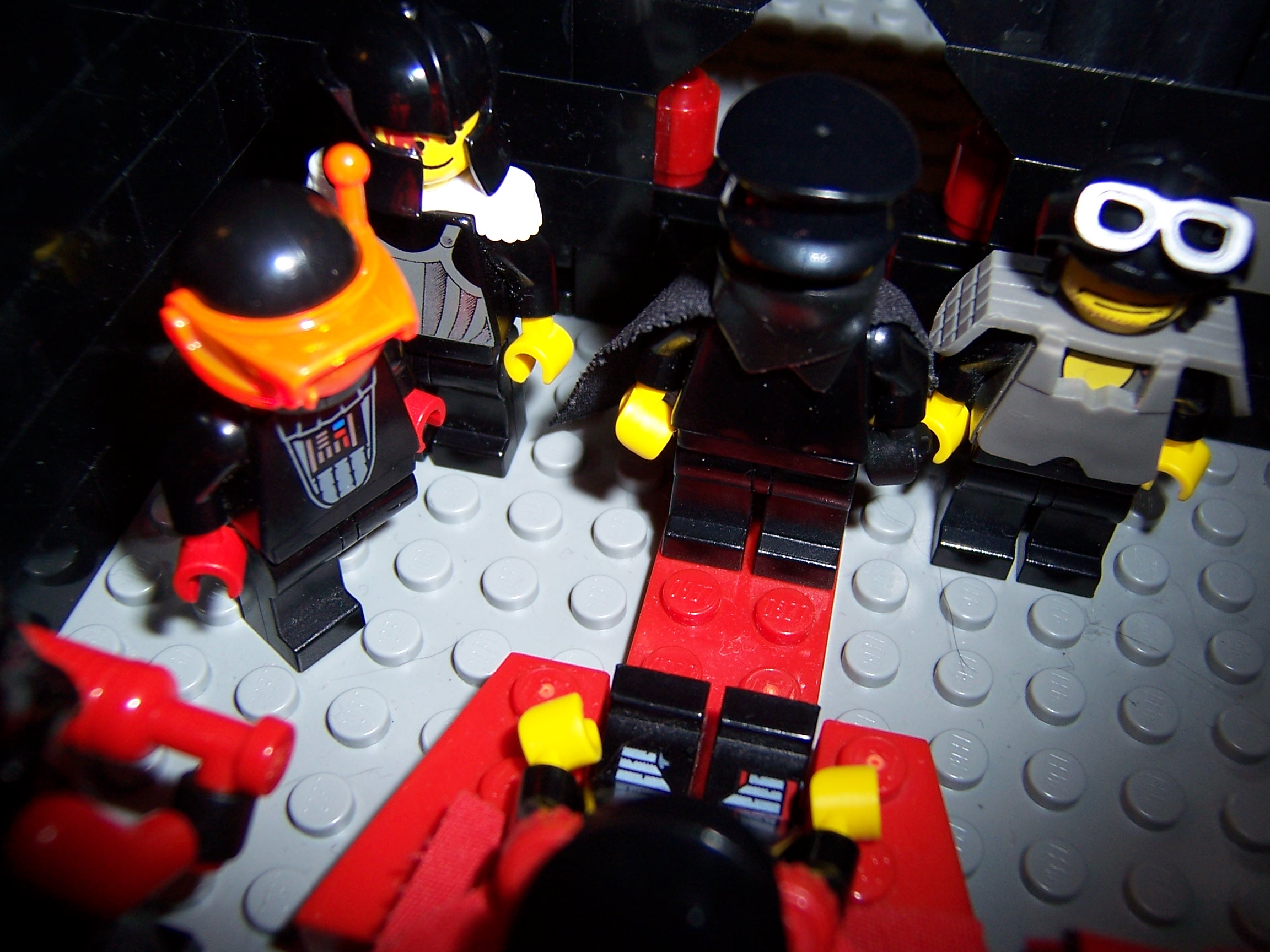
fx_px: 1211
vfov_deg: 42.9
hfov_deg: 55.4
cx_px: 635
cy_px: 476
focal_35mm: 33
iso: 80
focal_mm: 5.5
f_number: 2.8
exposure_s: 1/60
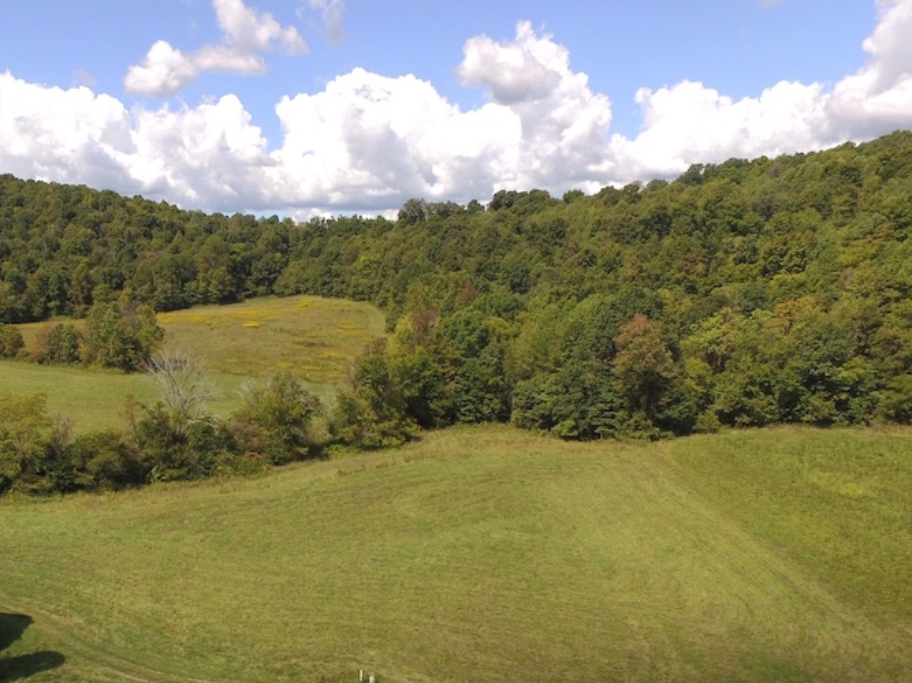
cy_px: 507
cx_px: 239
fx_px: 790
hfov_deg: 57.3
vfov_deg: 45.3
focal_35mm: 30
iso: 100
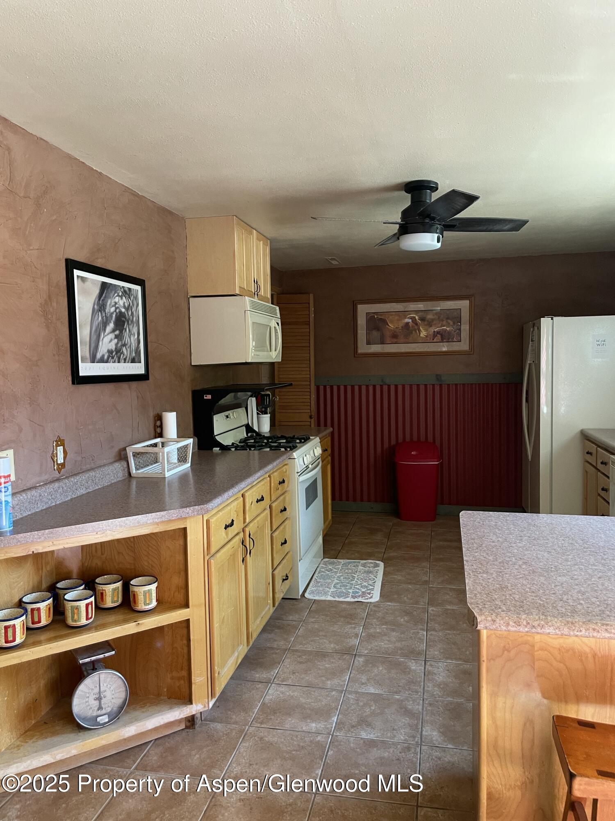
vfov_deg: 67.3
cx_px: 308
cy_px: 410
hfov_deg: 53.1
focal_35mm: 26
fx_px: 616
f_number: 1.6
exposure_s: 1/60
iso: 160
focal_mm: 4.2
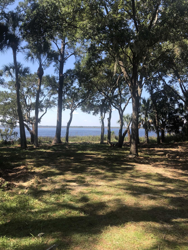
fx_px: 210
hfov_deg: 48.2
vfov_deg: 61.7
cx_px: 94
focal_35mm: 29
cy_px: 124
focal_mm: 3.99
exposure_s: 1/666
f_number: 1.8
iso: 20
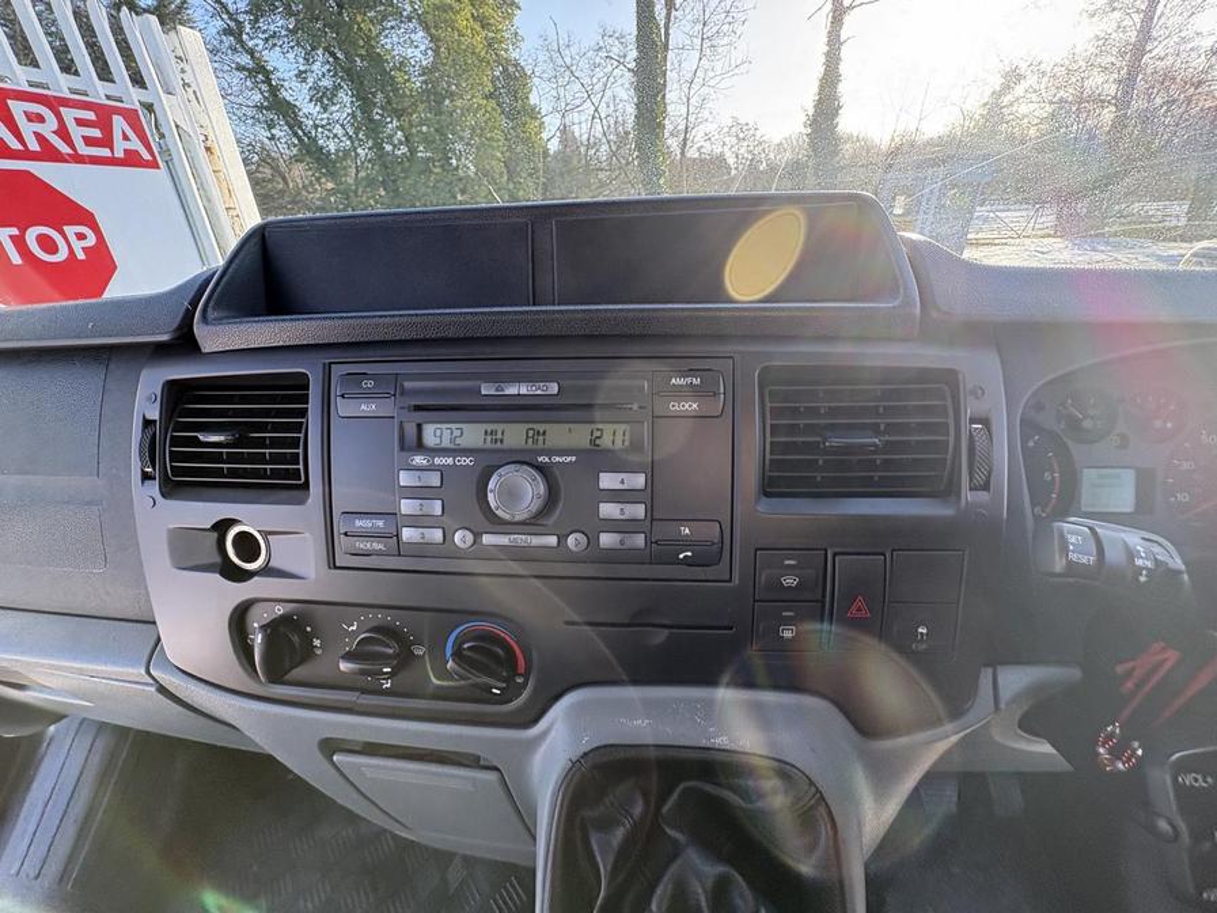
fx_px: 492
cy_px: 456
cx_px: 608
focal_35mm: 14
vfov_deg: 85.7
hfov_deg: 102.1
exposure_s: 1/138
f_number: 2.2
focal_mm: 2.22
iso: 80
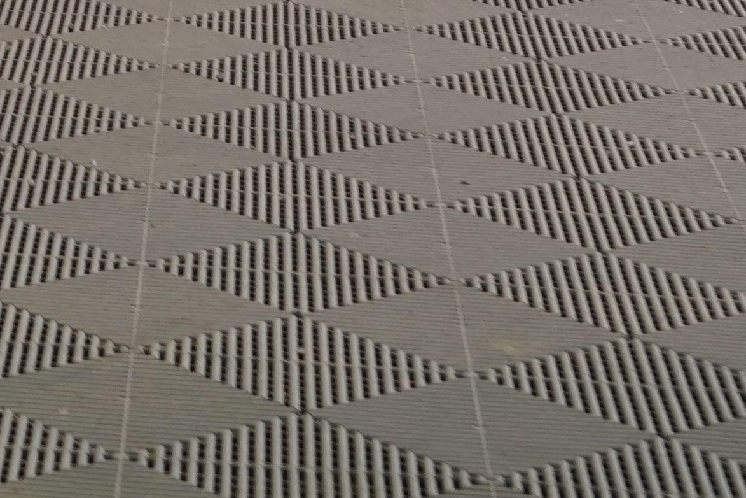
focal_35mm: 179
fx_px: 3709
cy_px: -770
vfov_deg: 7.1
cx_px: -715
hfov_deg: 10.6
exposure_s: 1/30
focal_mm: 35
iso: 500
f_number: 6.3
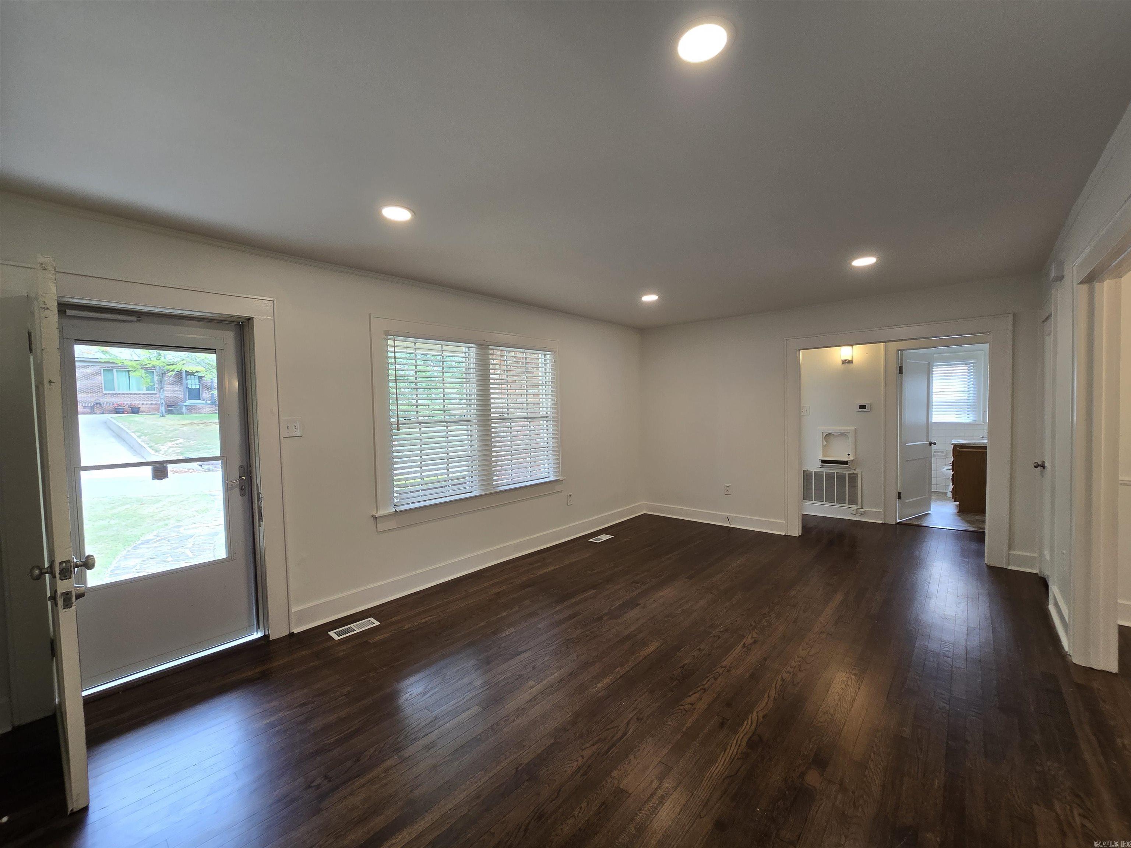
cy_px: 424
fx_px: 425
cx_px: 566
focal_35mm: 13
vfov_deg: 89.9
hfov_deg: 106.2
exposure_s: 1/60
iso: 100
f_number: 2.2
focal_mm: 2.2
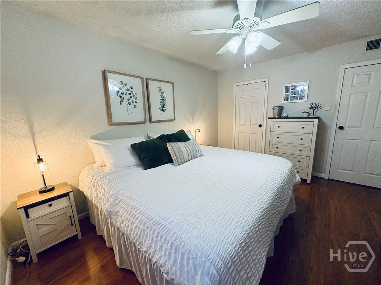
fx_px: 154
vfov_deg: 85.7
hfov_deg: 102.1
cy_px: 142
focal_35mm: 14
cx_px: 190
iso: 200
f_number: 2.2
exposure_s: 1/60
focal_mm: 2.22
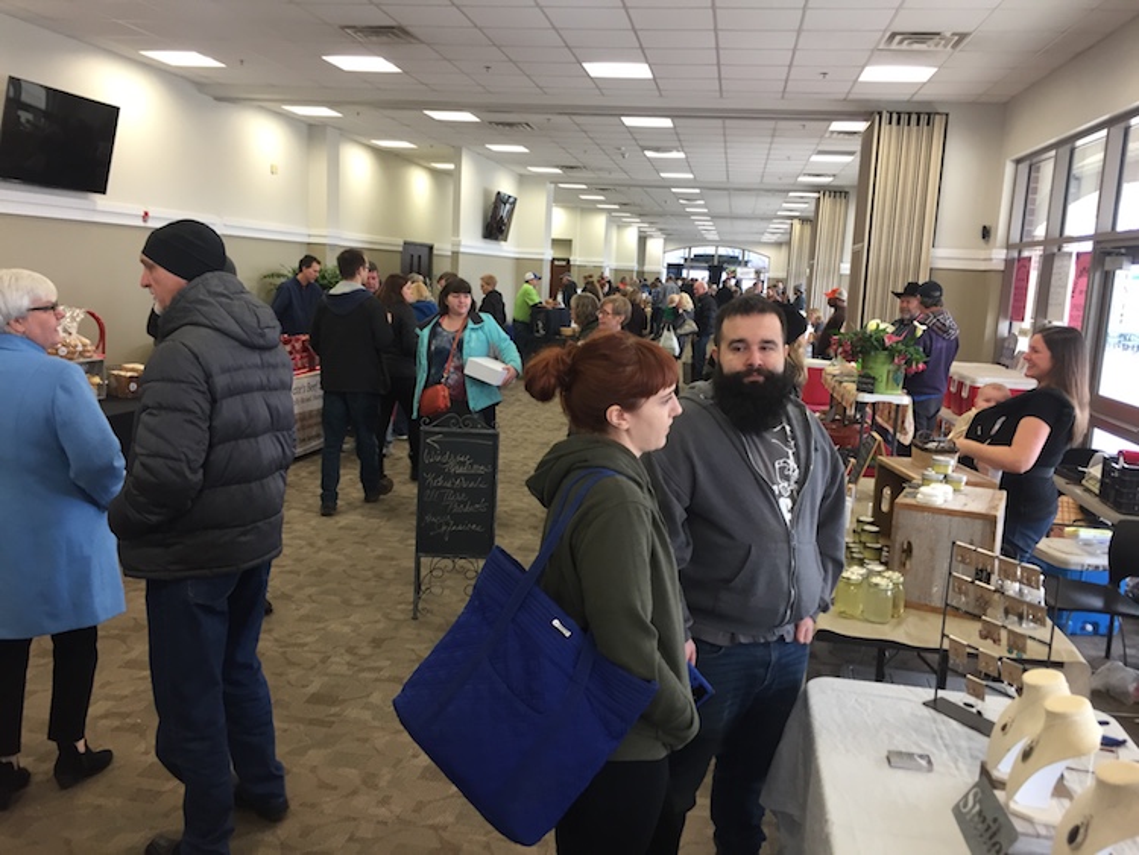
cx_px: 570
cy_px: 428
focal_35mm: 29
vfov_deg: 48.3
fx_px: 955
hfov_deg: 61.6
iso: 80
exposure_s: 1/30
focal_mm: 4.15
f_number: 2.2
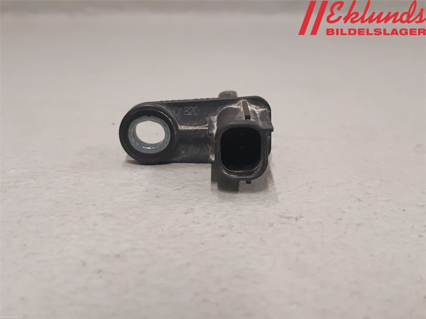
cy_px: 160
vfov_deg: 53.1
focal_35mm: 26
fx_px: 320
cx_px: 213
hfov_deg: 67.3
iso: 200
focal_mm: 3.93
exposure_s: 1/50
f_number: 1.7
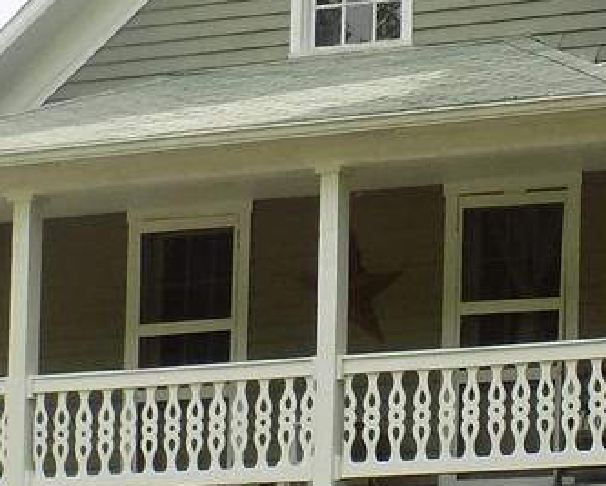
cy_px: 373
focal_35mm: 192
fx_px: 3447
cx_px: 795
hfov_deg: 9.8
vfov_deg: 8.1
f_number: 3.6
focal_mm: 7.3
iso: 80
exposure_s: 1/320
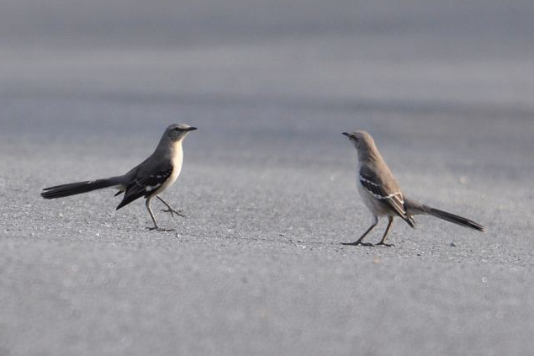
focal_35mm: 574
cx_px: 266
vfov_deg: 2.4
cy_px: 178
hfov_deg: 3.6
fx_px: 8512
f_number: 6.3
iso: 500
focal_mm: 380
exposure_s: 1/1000
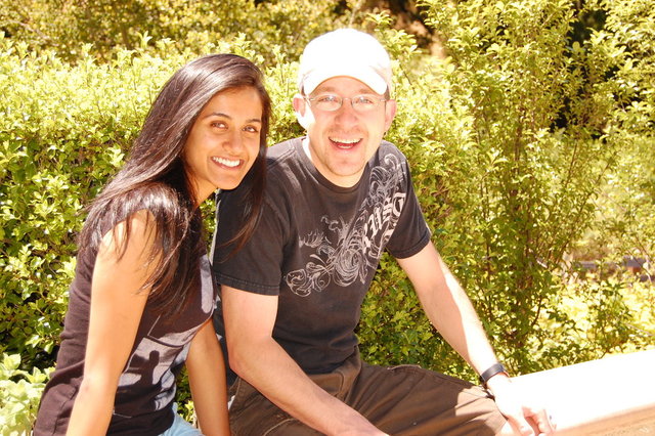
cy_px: 218
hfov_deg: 31.9
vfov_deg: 21.5
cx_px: 328
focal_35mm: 63
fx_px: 1146
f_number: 5.3
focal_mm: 42
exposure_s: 1/400
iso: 400
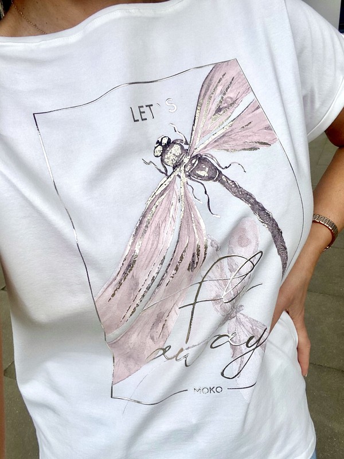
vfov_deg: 60.0
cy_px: 230
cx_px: 172
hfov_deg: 46.8
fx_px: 398
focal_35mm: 30
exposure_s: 1/407
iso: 25
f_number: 2.2
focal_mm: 2.71
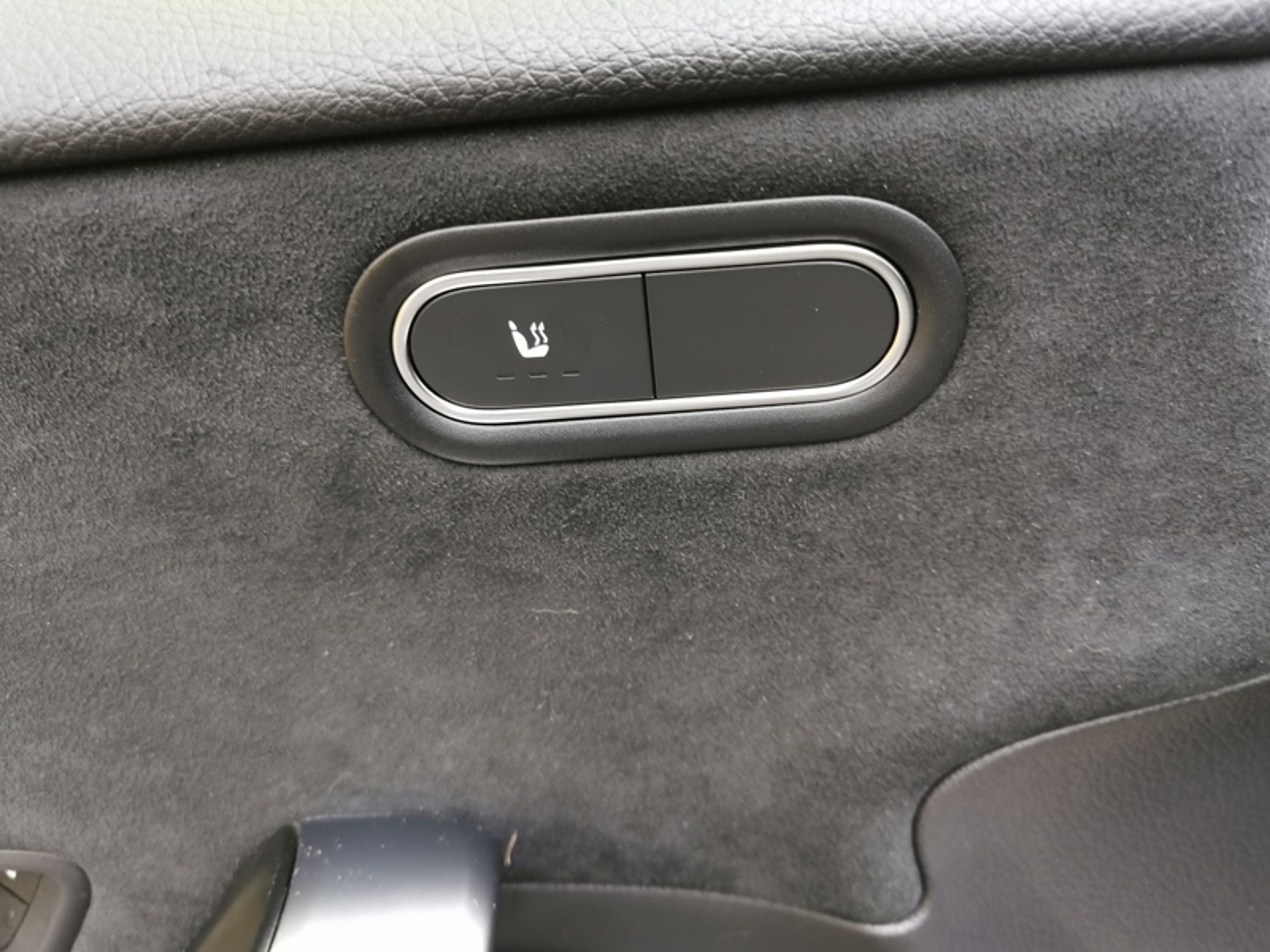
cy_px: 476
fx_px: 991
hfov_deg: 65.3
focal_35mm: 27
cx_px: 635
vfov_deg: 51.4
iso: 320
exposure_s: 1/50
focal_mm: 5.58
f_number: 1.8
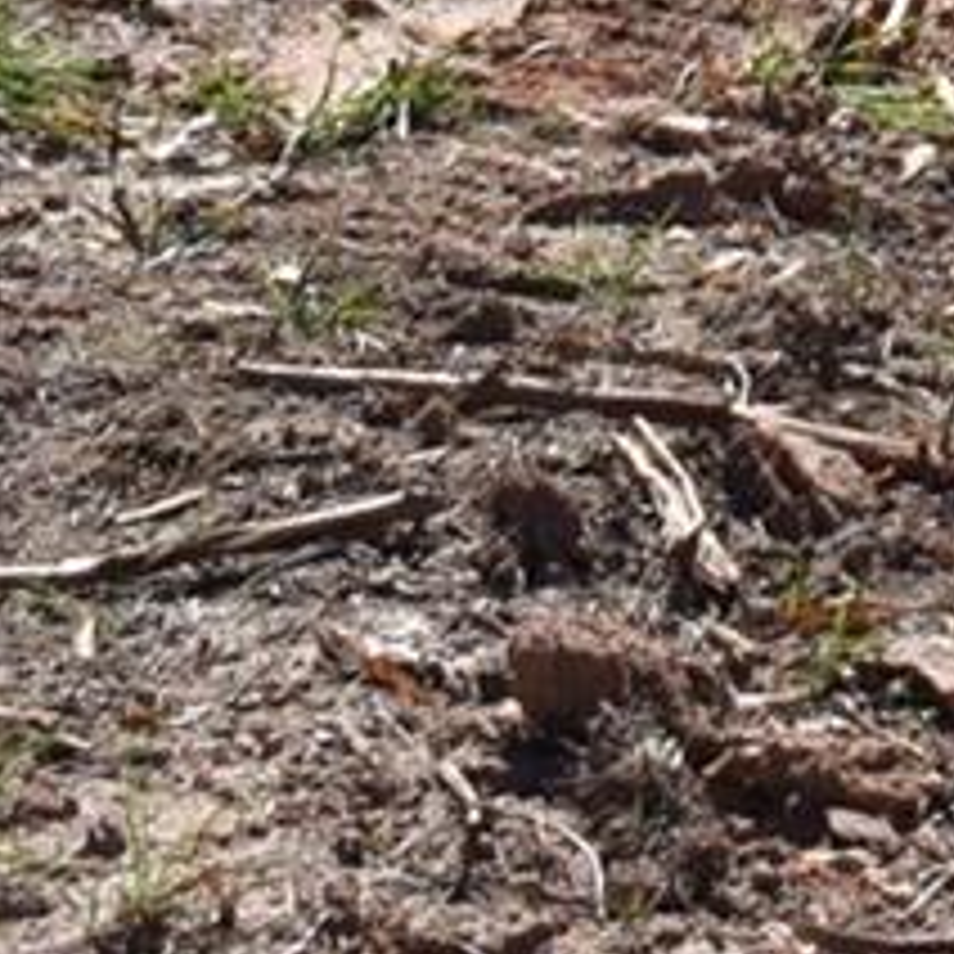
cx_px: 2646
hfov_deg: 7.2
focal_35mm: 222
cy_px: -2054
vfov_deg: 7.0
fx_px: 6922
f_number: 9
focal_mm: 18
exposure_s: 1/320
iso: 200
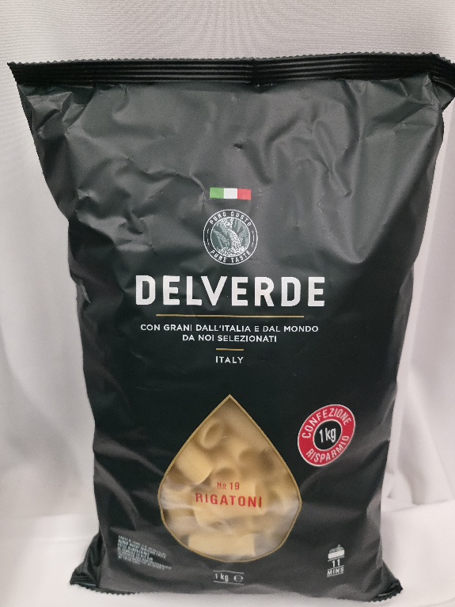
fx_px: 421
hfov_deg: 56.8
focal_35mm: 24
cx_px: 234
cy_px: 303
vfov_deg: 71.6
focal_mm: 6.3
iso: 800
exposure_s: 1/101
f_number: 1.7
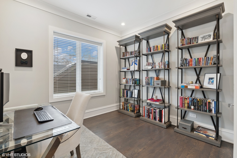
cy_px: 79
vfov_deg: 73.7
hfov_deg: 96.7
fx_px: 105
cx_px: 118
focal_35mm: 16
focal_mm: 16
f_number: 7.1
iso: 320
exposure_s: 1/5
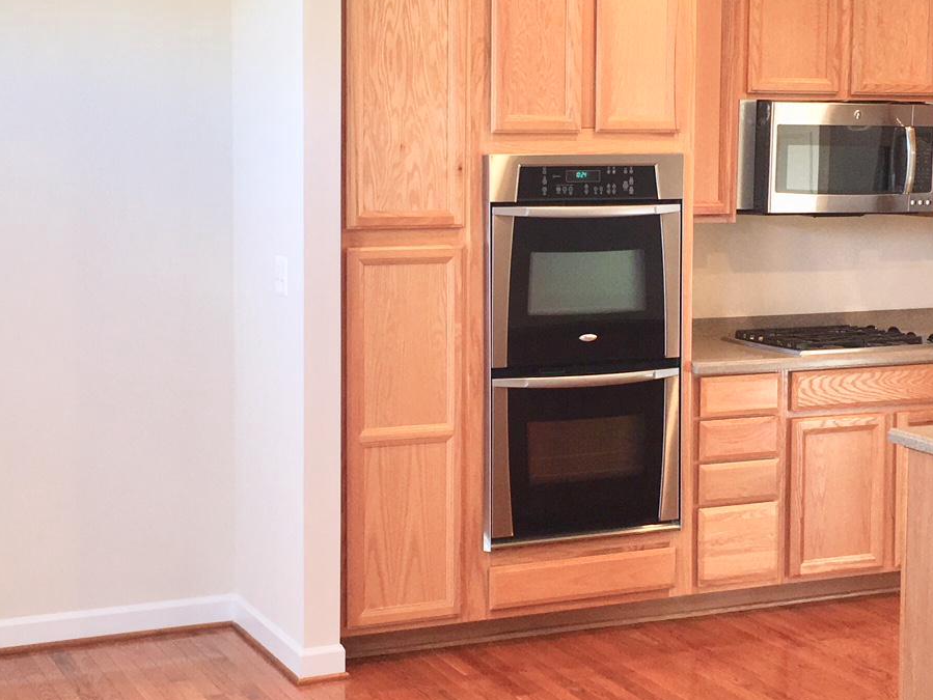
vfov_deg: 22.5
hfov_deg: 29.8
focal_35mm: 65
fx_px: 1753
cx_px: 478
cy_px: 261
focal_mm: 4.15
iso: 32
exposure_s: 1/30
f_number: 2.2
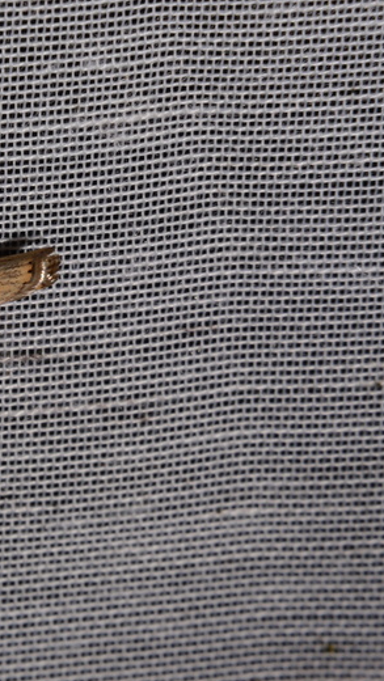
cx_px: -104
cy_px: 339
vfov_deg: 10.6
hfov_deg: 6.0
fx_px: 3666
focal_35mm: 203
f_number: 25
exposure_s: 1/60
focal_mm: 85
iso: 100
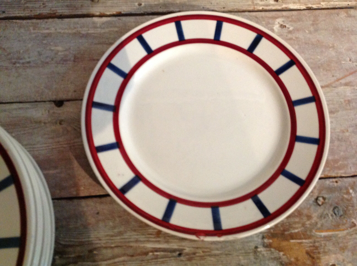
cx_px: 178
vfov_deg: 40.6
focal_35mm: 35
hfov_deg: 52.7
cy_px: 133
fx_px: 360
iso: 400
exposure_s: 1/15
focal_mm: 4.28
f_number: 2.4
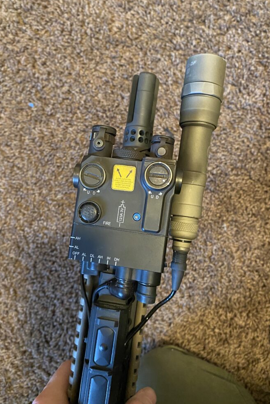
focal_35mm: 28
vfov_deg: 65.5
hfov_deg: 46.4
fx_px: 315
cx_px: 125
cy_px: 205
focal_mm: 4.25
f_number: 1.8
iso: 800
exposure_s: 1/30
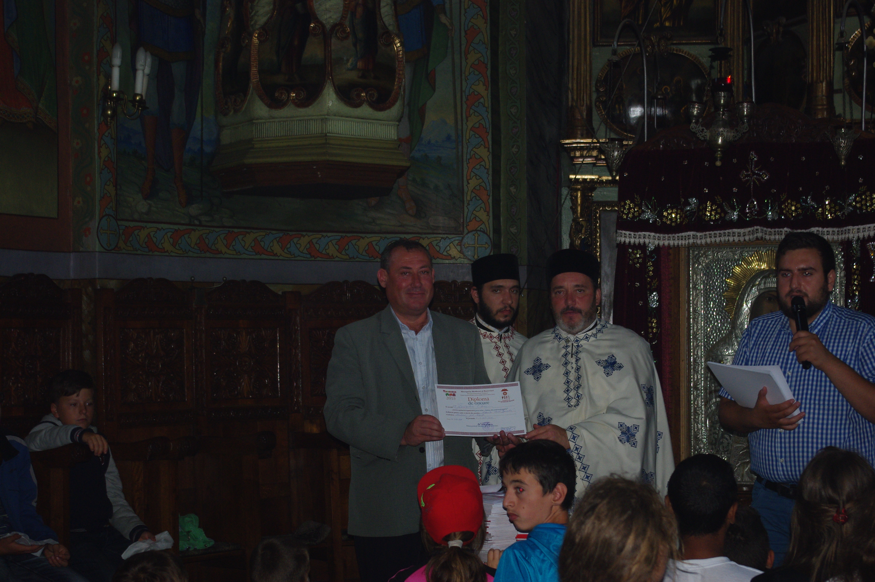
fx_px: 1991
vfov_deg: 16.6
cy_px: 291
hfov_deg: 24.8
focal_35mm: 82
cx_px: 438
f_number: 5.6
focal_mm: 55
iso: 400
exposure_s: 1/60
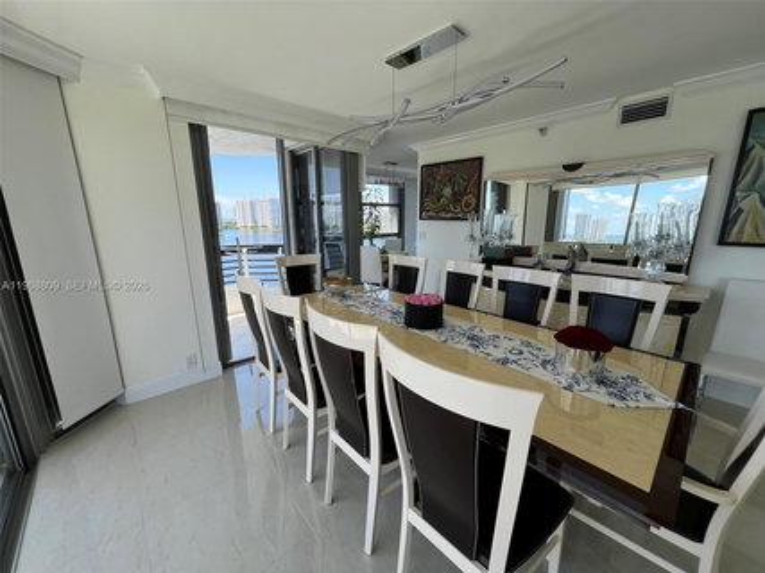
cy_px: 286
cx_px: 382
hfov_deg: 106.2
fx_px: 287
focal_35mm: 13
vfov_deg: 89.9
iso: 32
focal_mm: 1.57
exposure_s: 1/165
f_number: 1.8
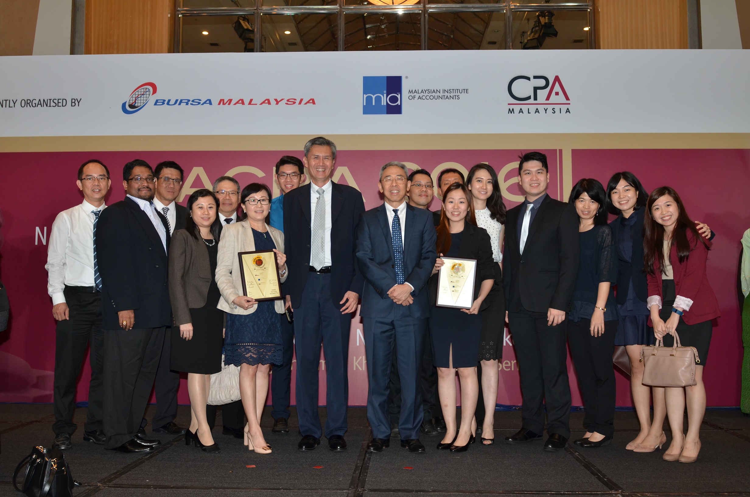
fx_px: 748
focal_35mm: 36
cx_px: 375
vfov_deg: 36.7
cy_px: 248
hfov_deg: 53.2
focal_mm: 24
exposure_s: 1/60
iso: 400
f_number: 5.6
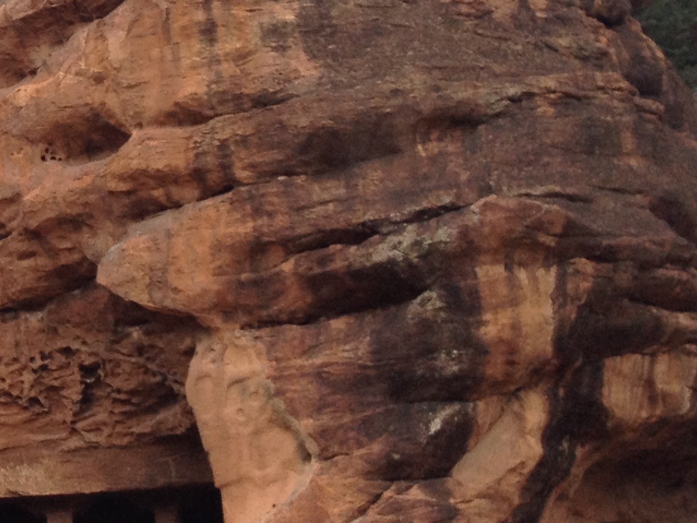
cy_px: 101
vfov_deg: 12.0
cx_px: -468
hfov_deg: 14.5
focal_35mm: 123
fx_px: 2477
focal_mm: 4.28
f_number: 2.4
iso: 50
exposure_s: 1/593
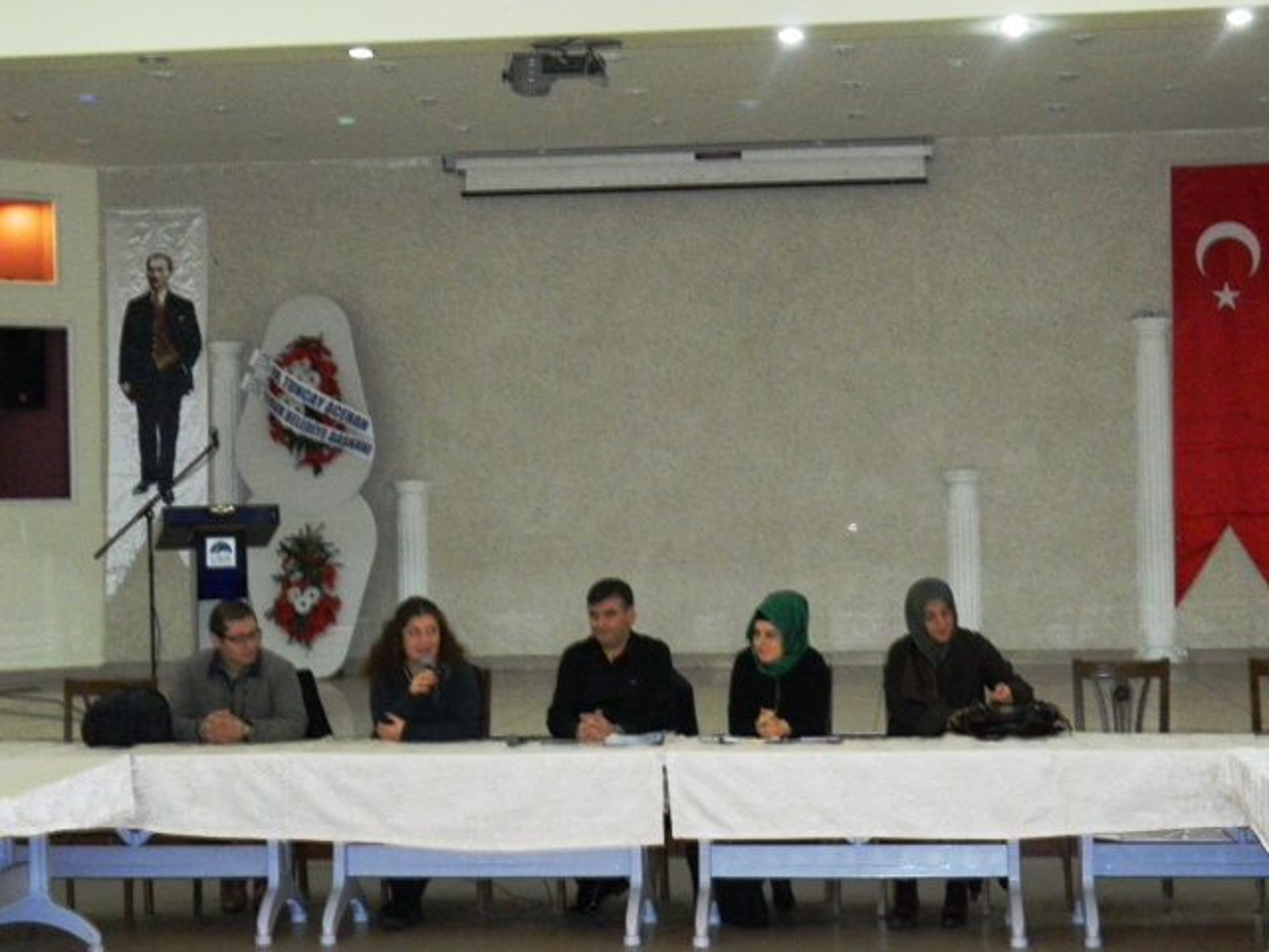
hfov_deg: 27.8
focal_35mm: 70
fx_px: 2566
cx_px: 634
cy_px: 476
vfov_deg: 21.0
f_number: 4
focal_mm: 12.6
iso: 800
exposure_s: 1/50
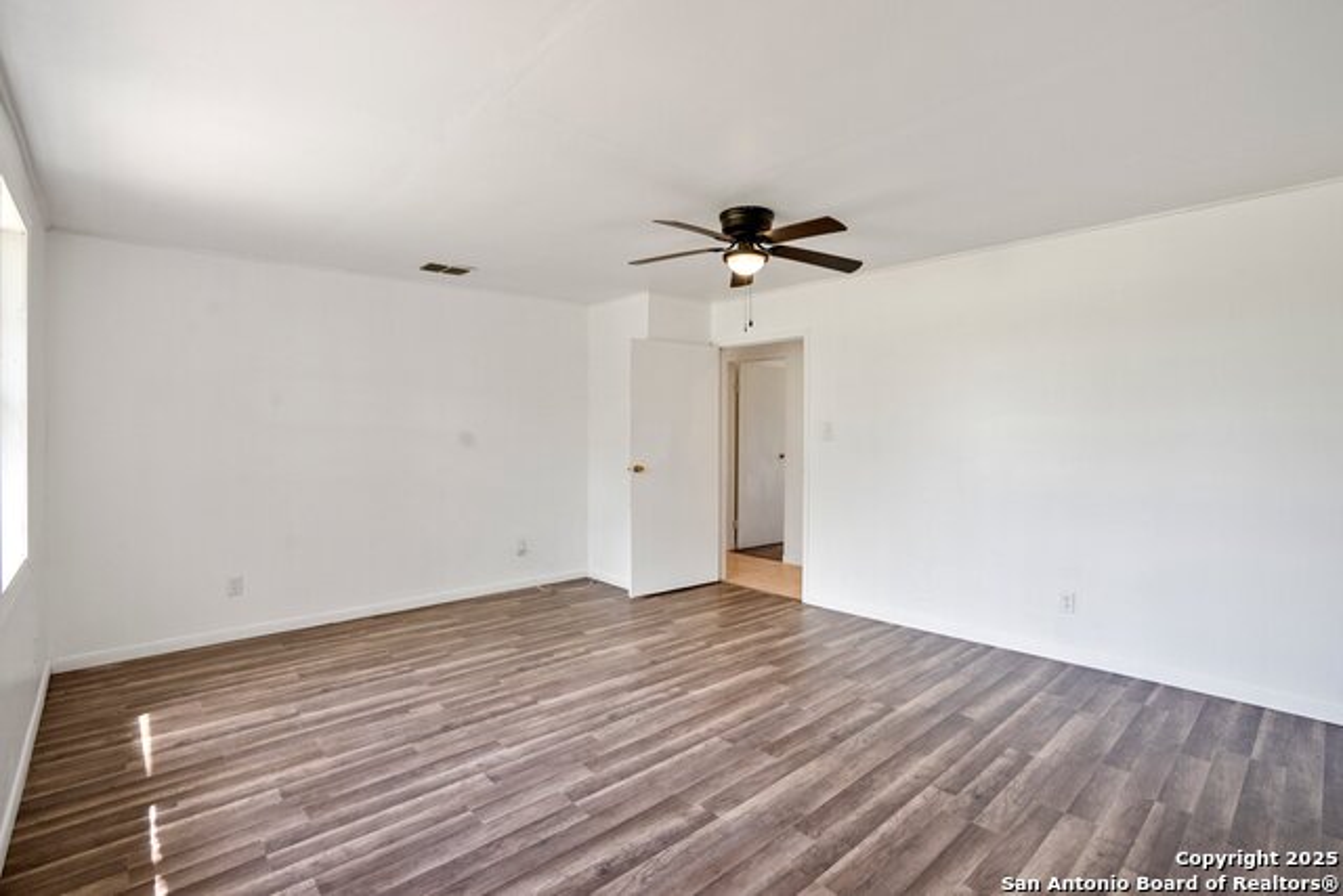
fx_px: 597
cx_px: 672
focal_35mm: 16
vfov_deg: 73.8
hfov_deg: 96.7
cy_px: 448
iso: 640
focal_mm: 16
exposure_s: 1/40
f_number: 9
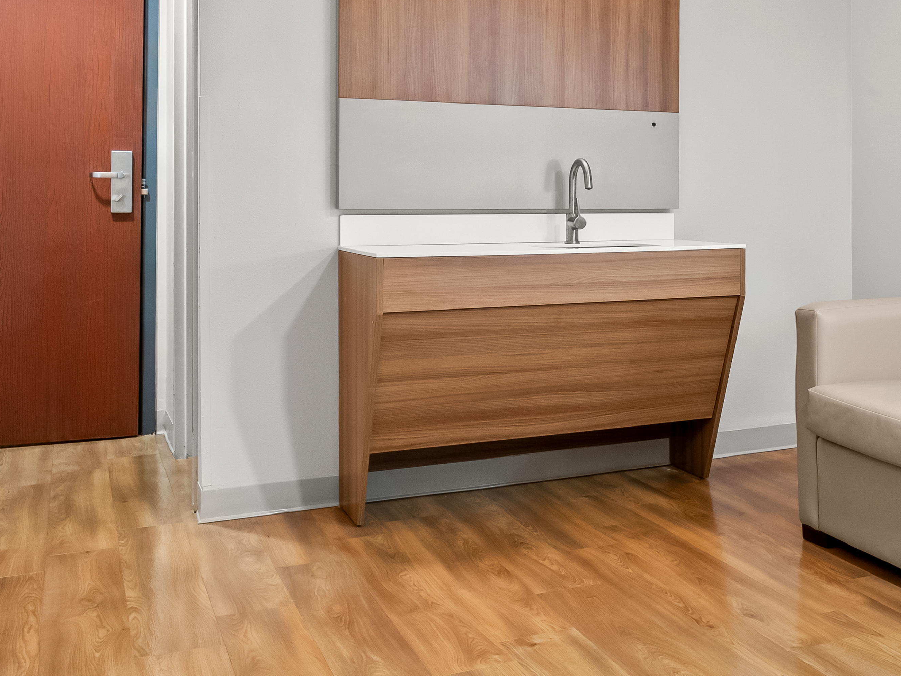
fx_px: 1078
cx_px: 975
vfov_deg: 34.5
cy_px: 236
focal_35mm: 41
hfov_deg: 38.2
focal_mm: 12.8
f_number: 7.1
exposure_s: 1/1.25
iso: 250
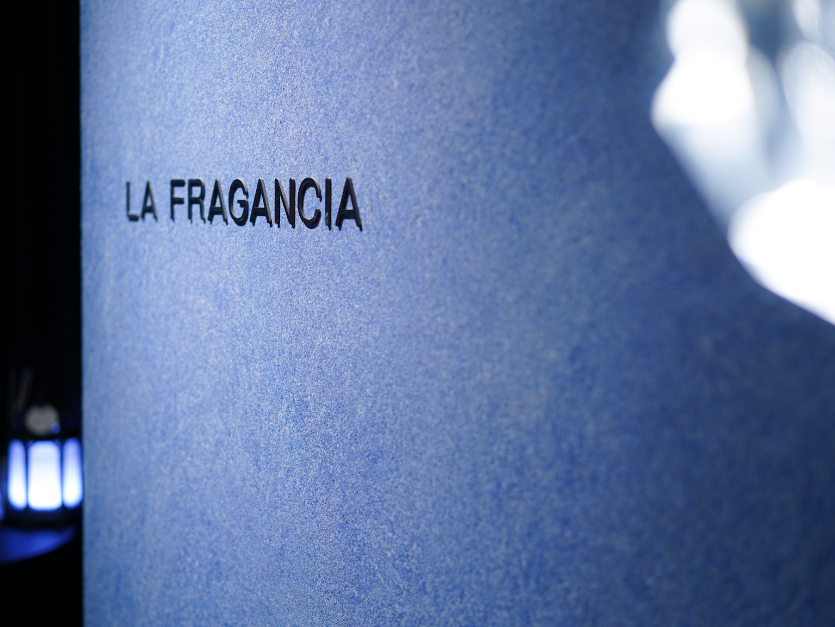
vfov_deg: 24.4
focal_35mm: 60
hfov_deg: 32.2
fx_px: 1447
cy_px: 314
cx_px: 423
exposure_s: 1/50
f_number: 2.2
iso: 125
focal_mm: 55
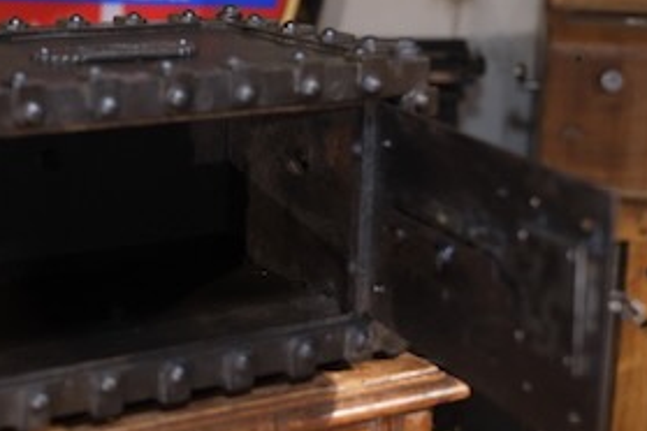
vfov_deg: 17.9
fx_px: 1366
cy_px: 184
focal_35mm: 76
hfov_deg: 26.5
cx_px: 232
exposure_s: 1/125
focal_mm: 35
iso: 1250
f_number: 2
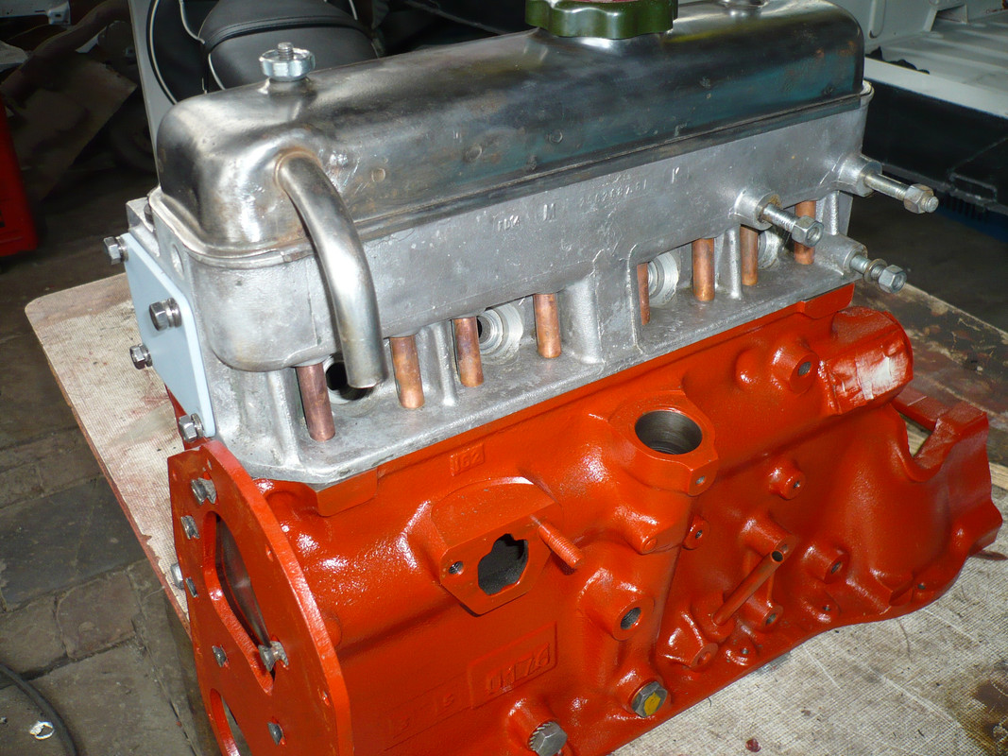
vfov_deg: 40.7
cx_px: 504
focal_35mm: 35
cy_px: 378
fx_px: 1019
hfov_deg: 52.6
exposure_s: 1/30
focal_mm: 5.8
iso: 100
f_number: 2.8
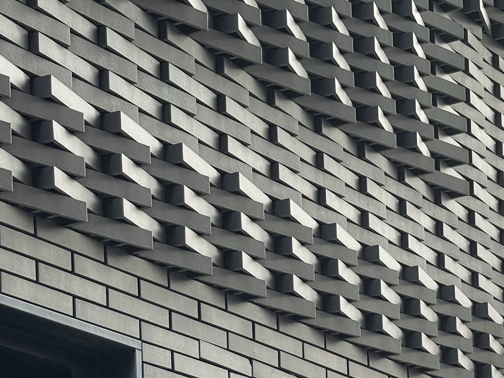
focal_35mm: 119
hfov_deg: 16.3
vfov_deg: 12.4
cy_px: 53
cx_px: 475
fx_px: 1732
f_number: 2
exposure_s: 1/99
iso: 50
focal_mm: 6
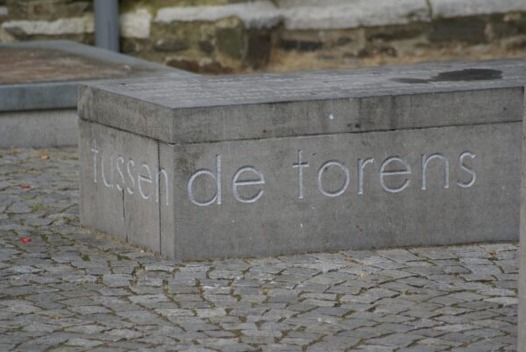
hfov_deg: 9.1
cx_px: 263
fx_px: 3320
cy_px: 175
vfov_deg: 6.1
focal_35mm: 227
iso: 100
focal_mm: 150
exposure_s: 1/320
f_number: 4.5
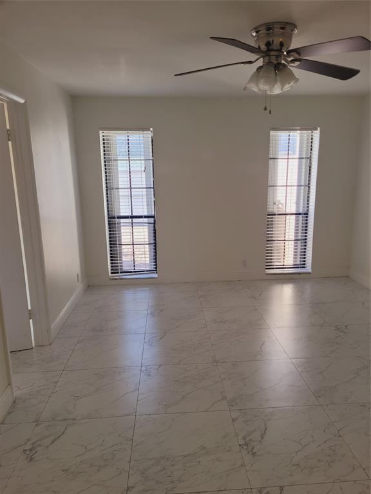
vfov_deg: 67.3
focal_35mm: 26
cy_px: 247
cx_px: 186
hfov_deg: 53.1
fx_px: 372
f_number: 1.8
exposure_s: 1/120
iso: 64
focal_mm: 5.4
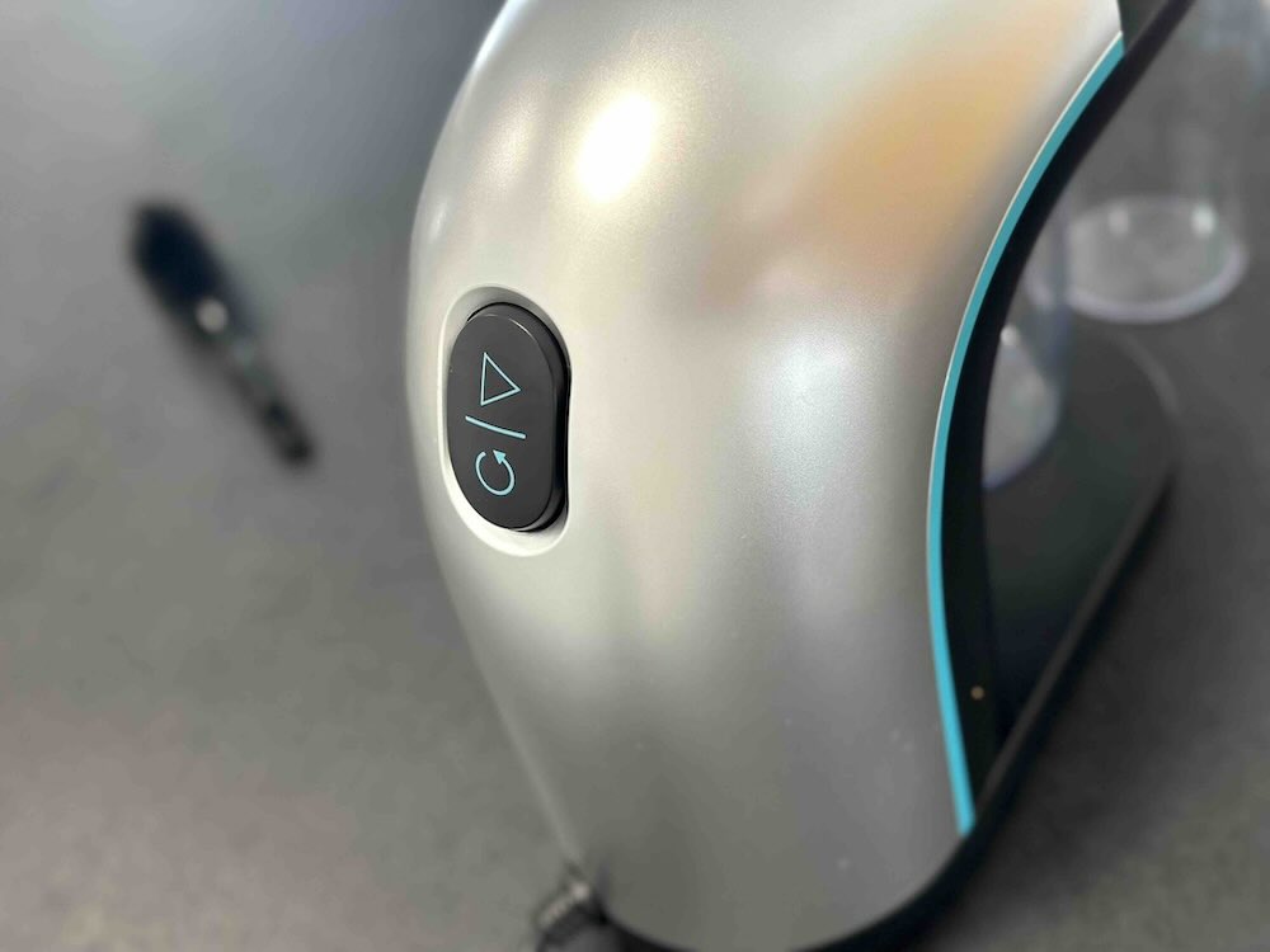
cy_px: 476
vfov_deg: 30.3
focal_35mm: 48
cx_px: 635
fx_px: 1761
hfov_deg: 39.7
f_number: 1.78
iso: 125
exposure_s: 1/71
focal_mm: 6.86
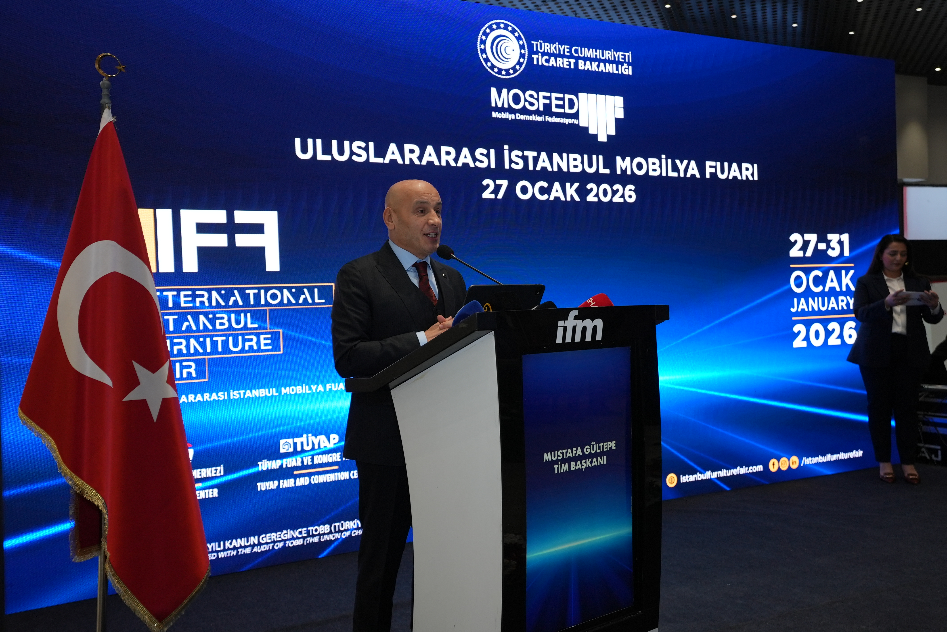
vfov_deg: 37.9
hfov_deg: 54.4
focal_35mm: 35
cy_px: 316
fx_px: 921
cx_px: 474
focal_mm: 35
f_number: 4.5
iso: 1000
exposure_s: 1/125
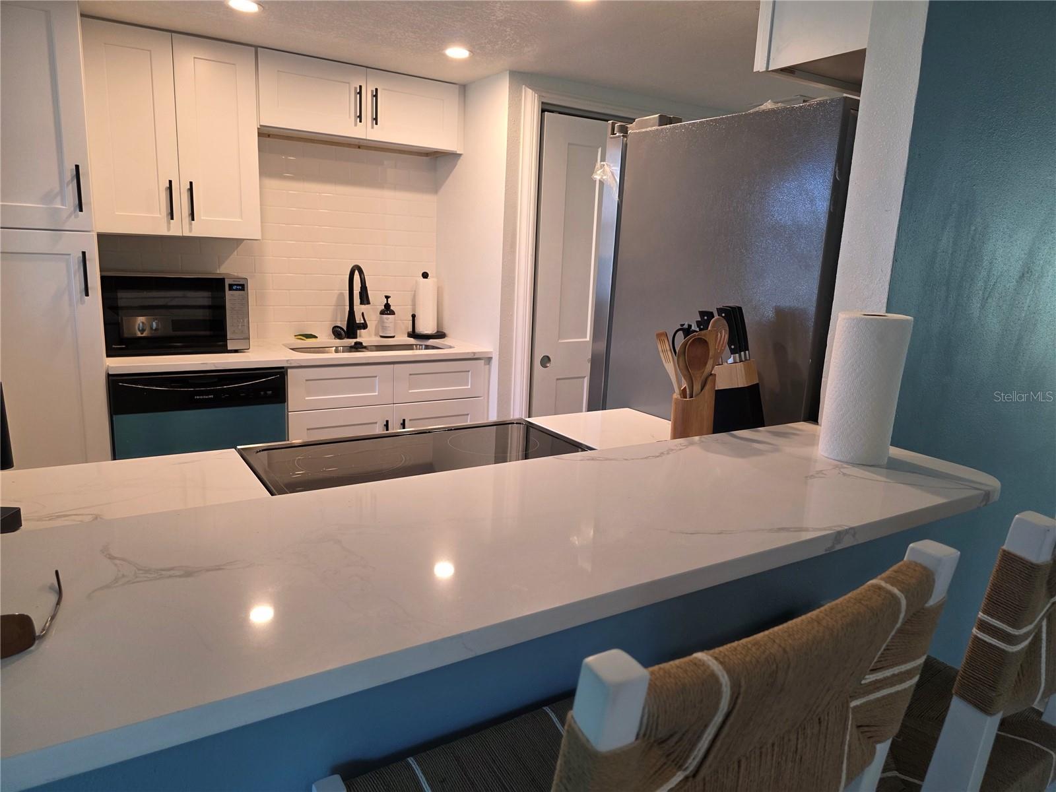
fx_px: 702
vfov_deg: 58.9
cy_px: 396
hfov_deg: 73.9
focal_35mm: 23
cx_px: 528
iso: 200
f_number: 1.7
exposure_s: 1/120
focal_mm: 6.3
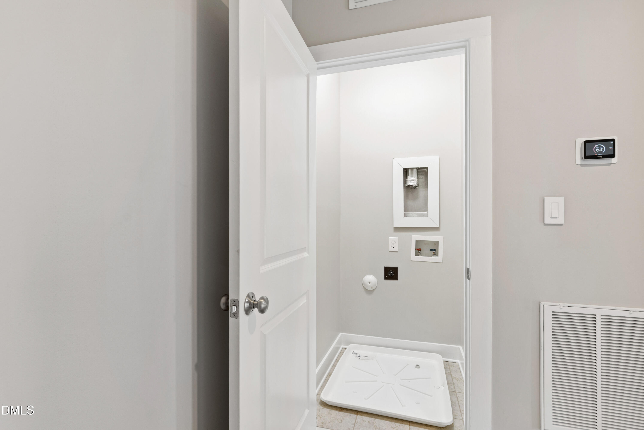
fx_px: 295
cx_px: 322
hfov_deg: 95.0
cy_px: 215
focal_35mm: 16
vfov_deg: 72.1
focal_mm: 11
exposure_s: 1.6
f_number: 8
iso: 100
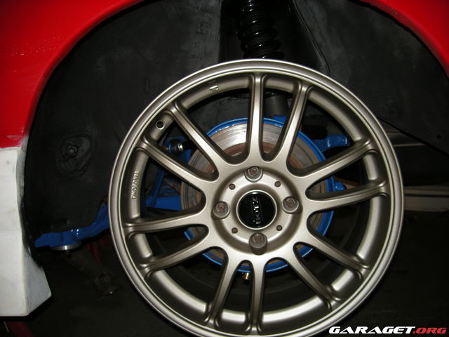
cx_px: 224
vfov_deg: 40.7
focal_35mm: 35
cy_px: 168
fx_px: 454
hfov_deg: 52.6
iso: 64
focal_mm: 5.7
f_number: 2.8
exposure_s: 1/60
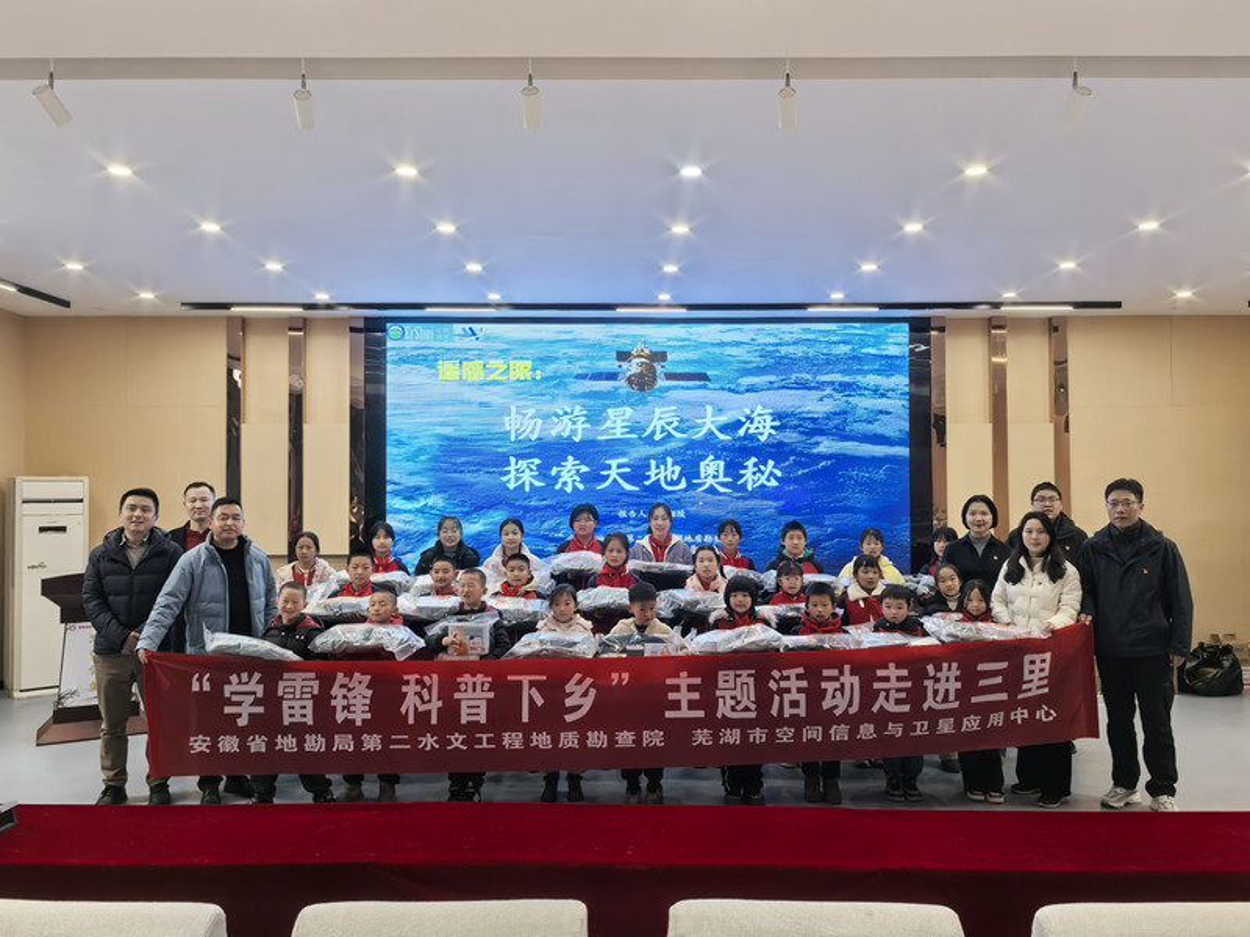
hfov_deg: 65.3
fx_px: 975
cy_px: 468
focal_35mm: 27
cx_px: 625
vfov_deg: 51.4
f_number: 4
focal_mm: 5.75
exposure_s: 1/100
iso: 250
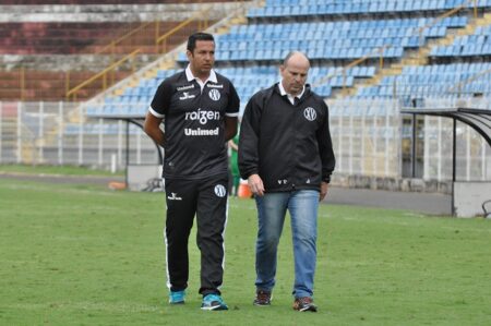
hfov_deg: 7.6
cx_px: 246
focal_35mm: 270
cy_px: 163
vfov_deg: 5.1
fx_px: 3678
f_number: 5.6
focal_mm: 180
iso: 1600
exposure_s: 1/800
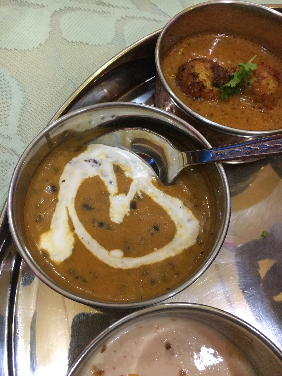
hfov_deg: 48.2
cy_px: 188
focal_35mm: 29
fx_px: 315
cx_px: 141
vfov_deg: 61.7
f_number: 2.2
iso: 250
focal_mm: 4.15
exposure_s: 1/25
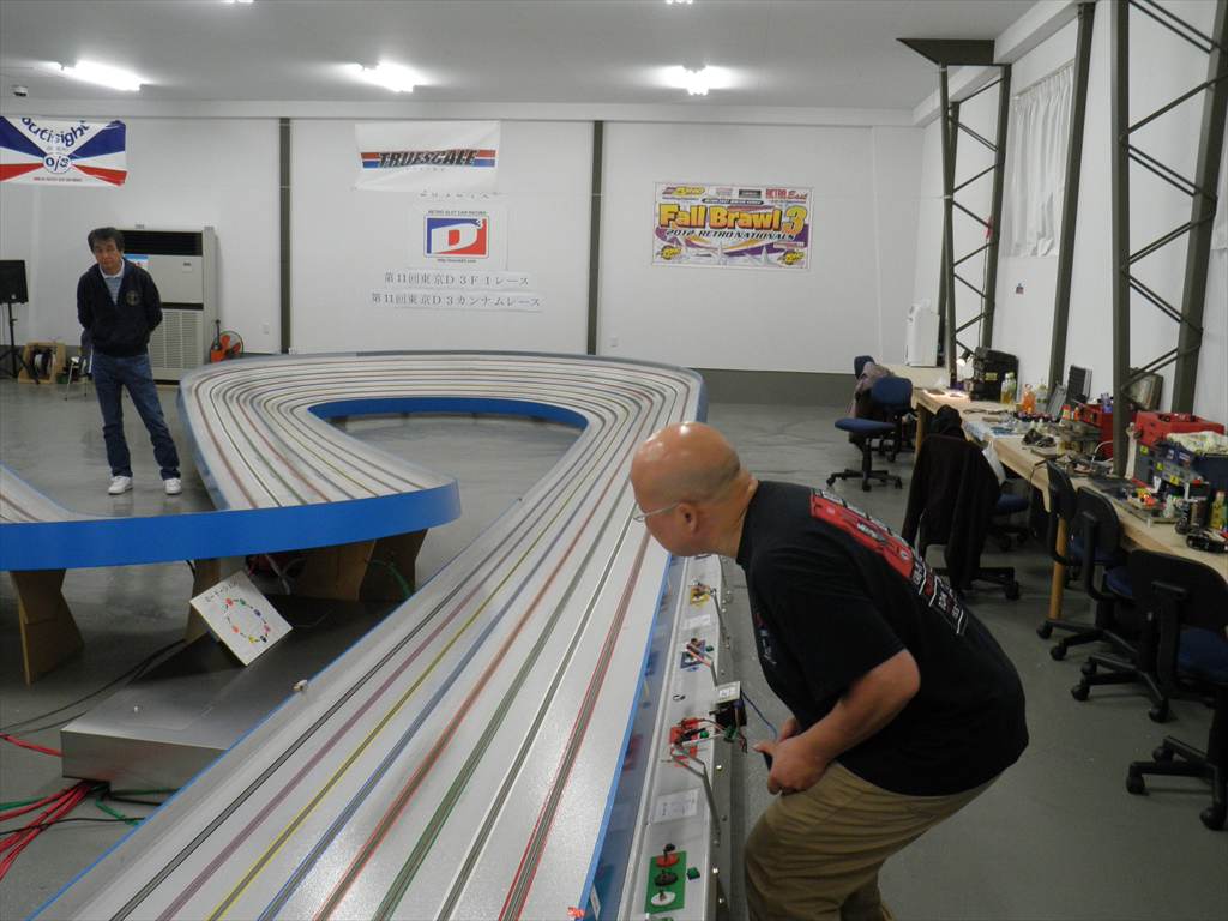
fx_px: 1206
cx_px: 614
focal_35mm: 34
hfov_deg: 54.0
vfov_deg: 41.8
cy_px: 460
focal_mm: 6.1
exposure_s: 1/25
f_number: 3.5
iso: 200
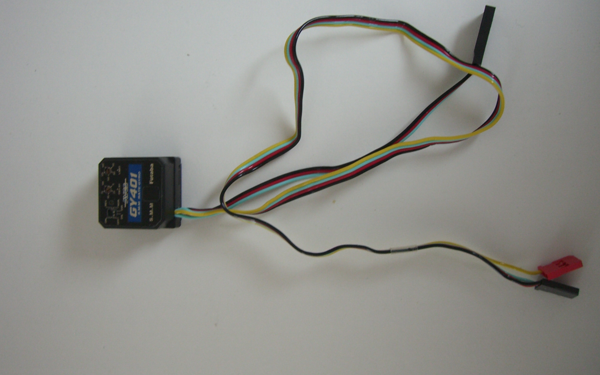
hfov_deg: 48.2
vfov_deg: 31.2
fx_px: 670
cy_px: 179
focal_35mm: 41
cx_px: 299
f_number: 2.7
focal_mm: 6.2
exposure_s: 1/100
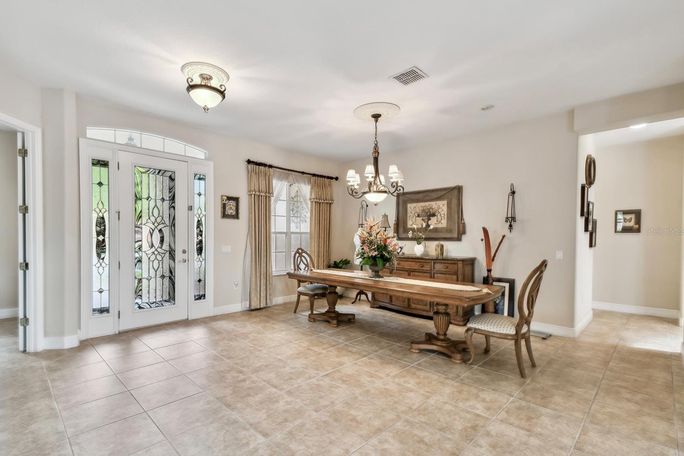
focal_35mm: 16
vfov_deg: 73.7
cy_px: 231
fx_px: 304
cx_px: 322
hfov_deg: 96.6
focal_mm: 10
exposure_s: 1/8
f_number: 7.1
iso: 100
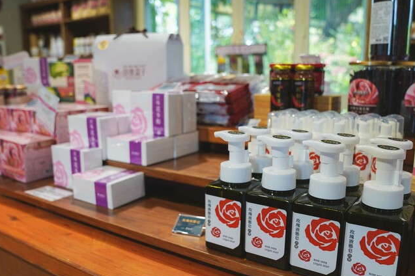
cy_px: 156
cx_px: 200
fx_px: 369
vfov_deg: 41.0
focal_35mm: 32
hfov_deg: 58.7
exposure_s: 1/30
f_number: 3.5
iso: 100
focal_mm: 24
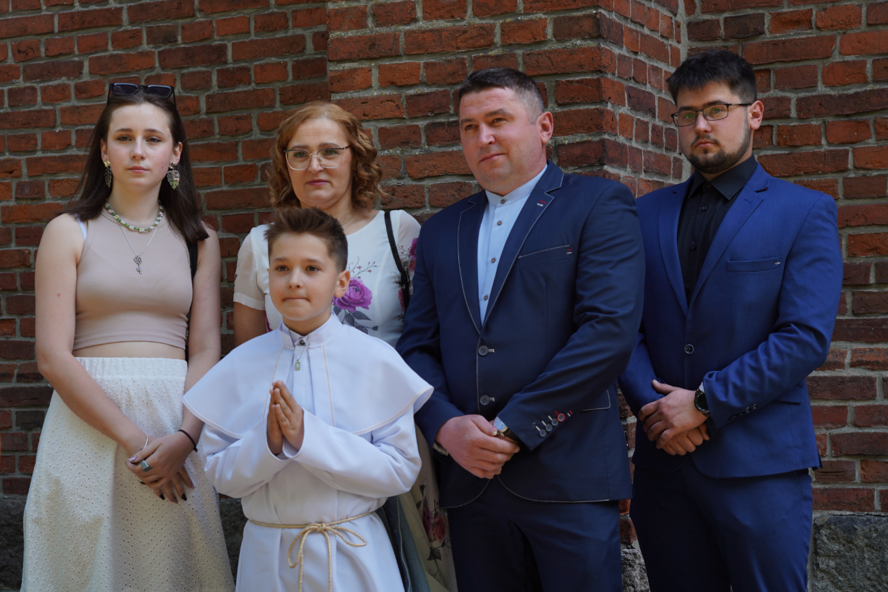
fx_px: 1579
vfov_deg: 21.2
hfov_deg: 31.4
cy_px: 296
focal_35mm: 64
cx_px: 444
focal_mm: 64
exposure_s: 1/200
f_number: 5.6
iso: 100
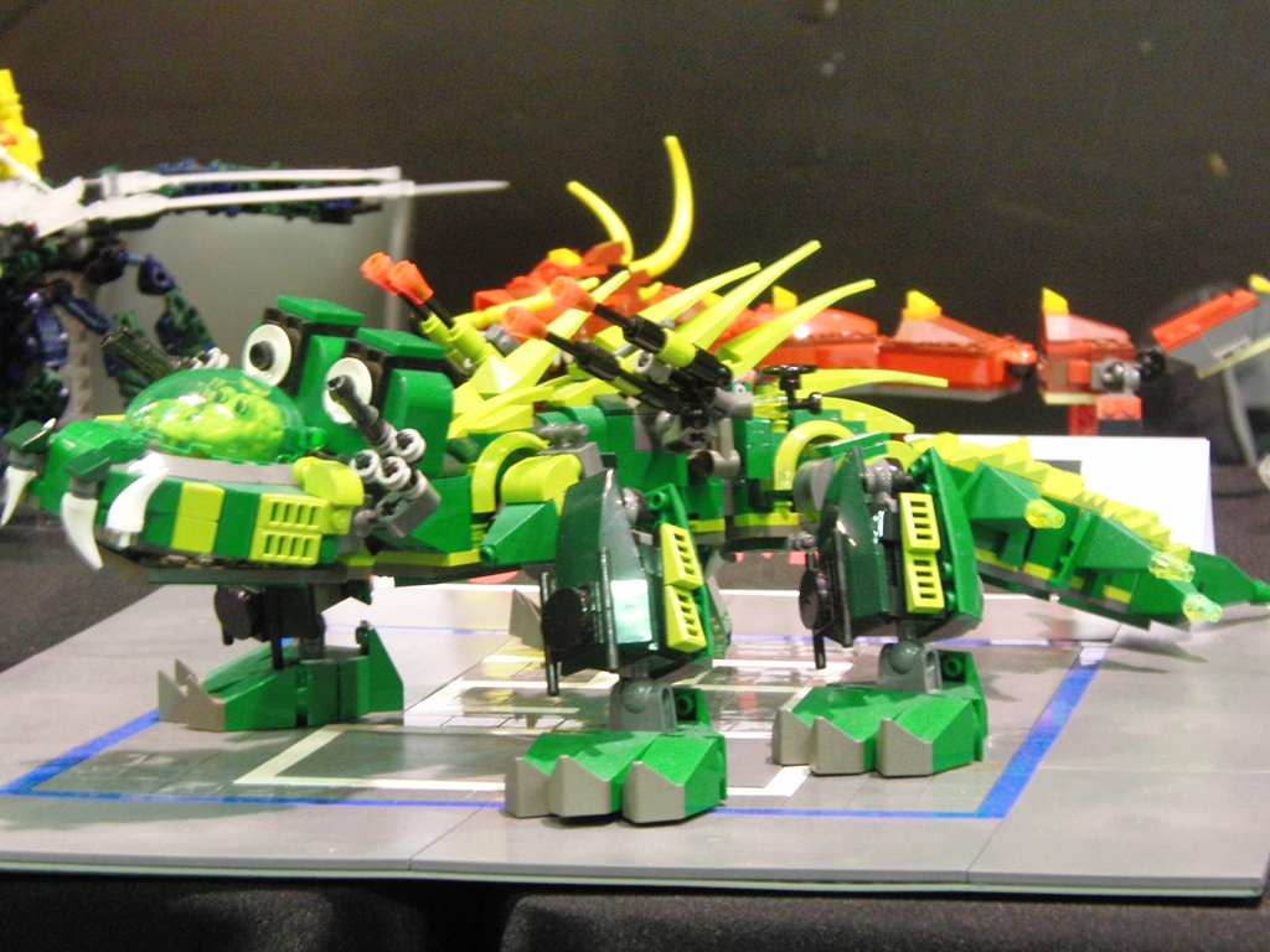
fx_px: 3669
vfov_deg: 14.8
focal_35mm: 100
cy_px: 476
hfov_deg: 19.6
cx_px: 635
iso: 400
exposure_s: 1/5
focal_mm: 17.6
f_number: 3.9
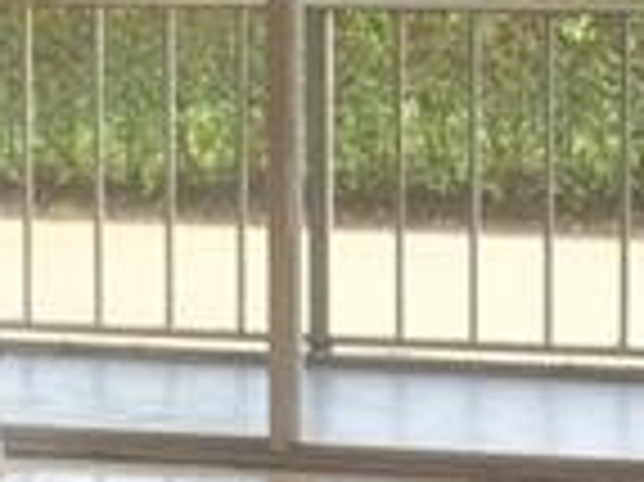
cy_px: -99
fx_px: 3866
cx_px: 198
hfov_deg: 9.5
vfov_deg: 7.1
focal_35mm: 208
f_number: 2.2
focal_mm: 4.15
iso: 32
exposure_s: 1/120
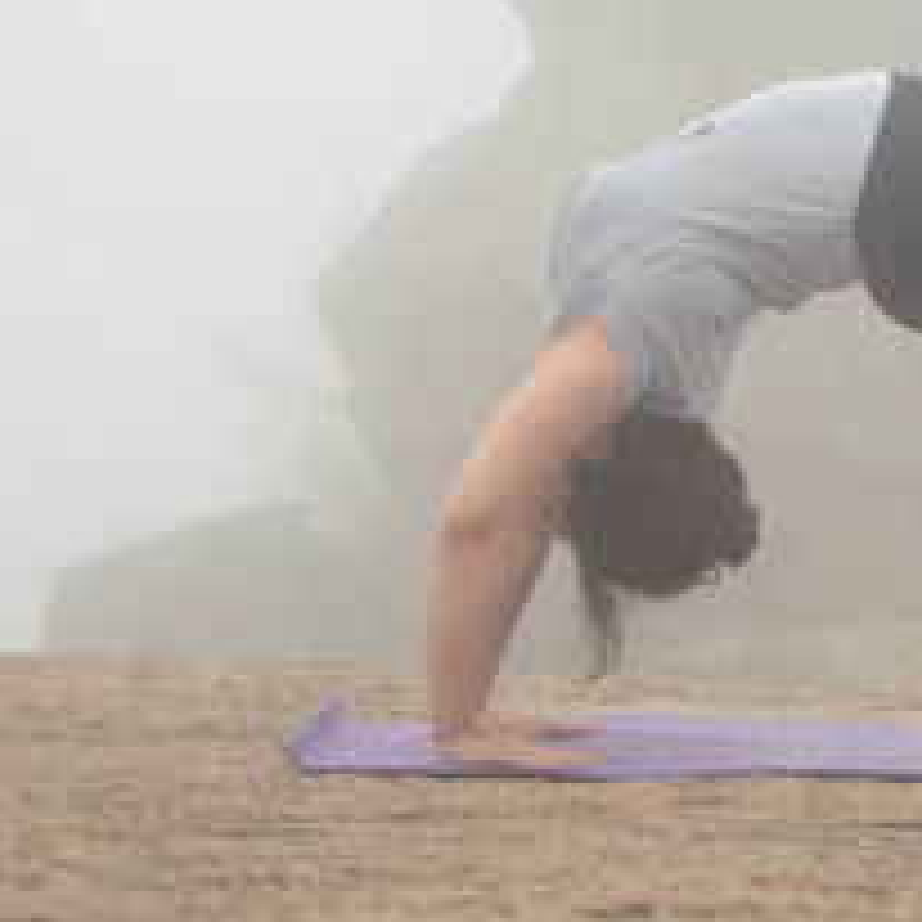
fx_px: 5233
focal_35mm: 174
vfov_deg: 10.0
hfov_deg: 9.9
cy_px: -4
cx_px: 1039
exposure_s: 1/8000
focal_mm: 35
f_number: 1.8
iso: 500
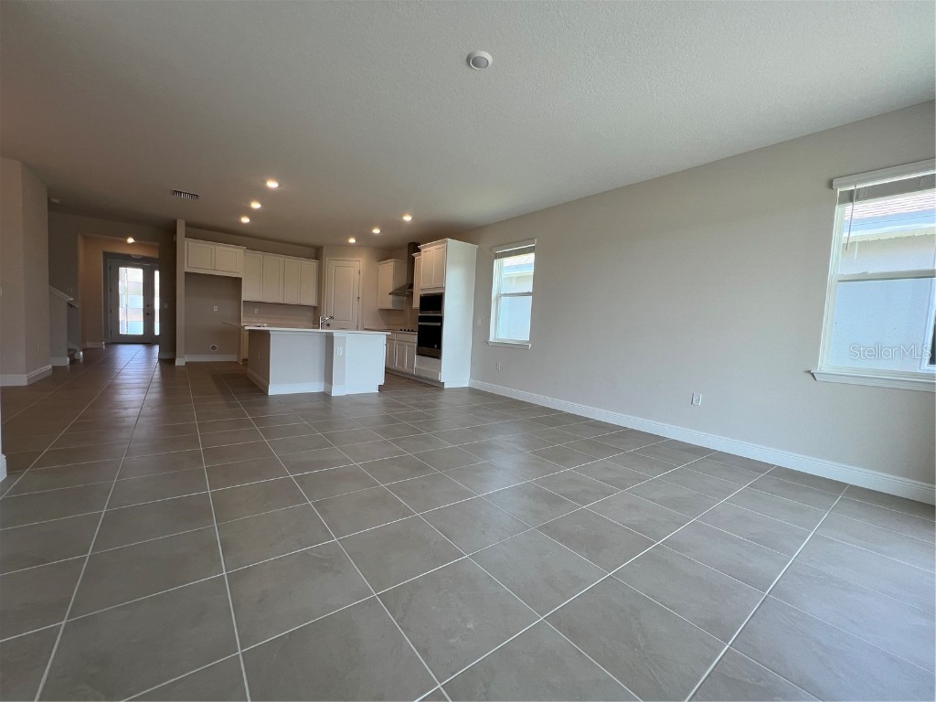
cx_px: 468
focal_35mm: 13
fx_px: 352
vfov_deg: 89.9
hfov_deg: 106.2
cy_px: 351
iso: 50
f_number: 1.8
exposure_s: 1/120
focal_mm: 1.57
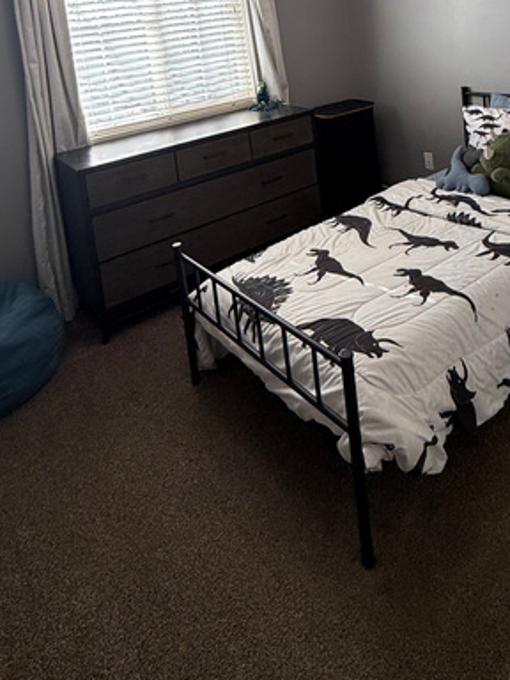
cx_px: 317
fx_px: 550
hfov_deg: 49.3
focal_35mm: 28
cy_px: 71
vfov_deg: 55.3
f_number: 2.2
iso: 64
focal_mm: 2.22
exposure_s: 1/137
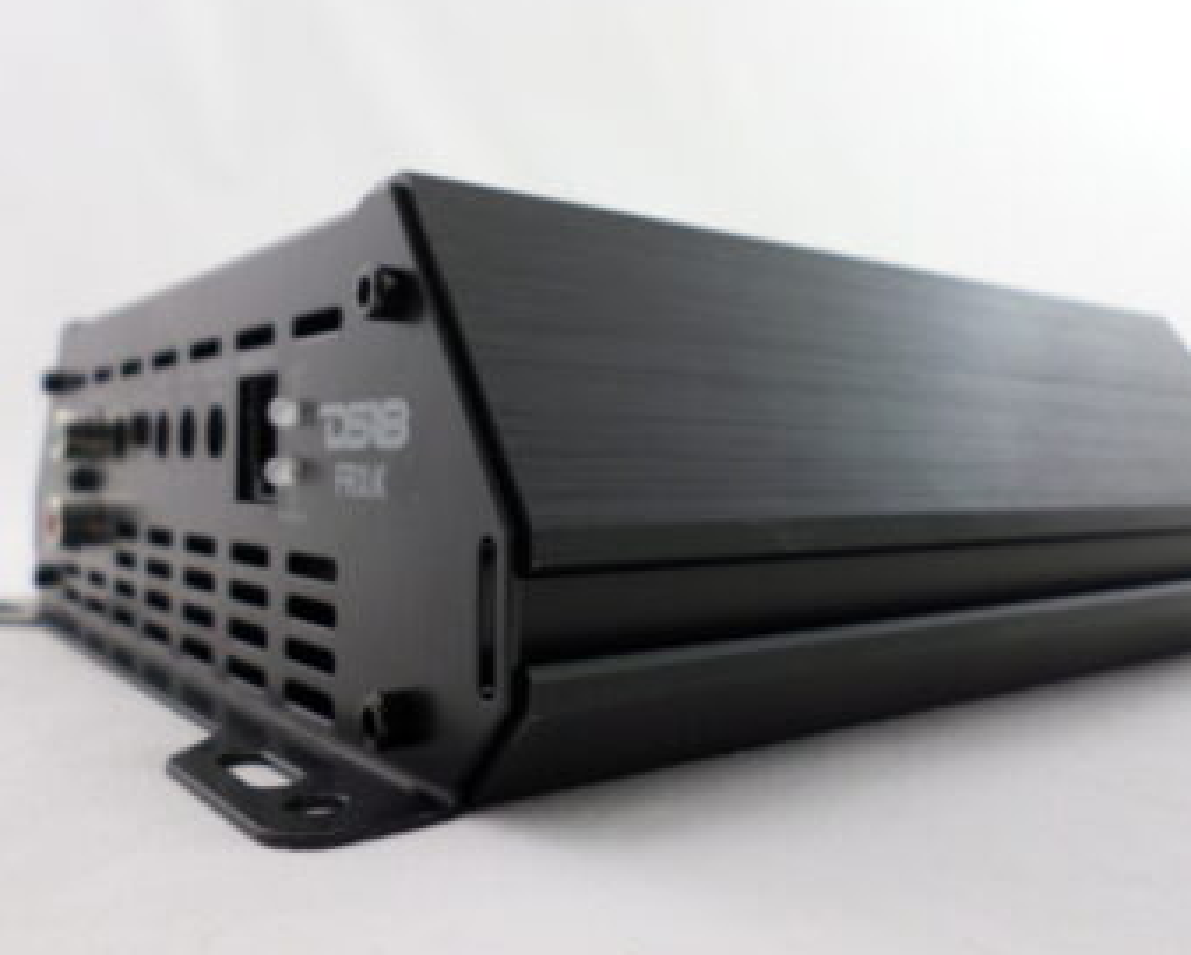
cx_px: 617
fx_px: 1058
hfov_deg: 58.7
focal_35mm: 30
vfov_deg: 48.4
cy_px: 416
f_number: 2.5
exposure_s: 1/30
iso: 120
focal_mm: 4.5
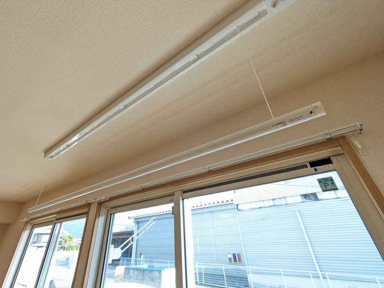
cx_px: 174
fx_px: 189
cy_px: 116
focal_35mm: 17
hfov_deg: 90.8
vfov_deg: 74.0
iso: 118
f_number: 2.2
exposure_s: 1/120
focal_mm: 1.83
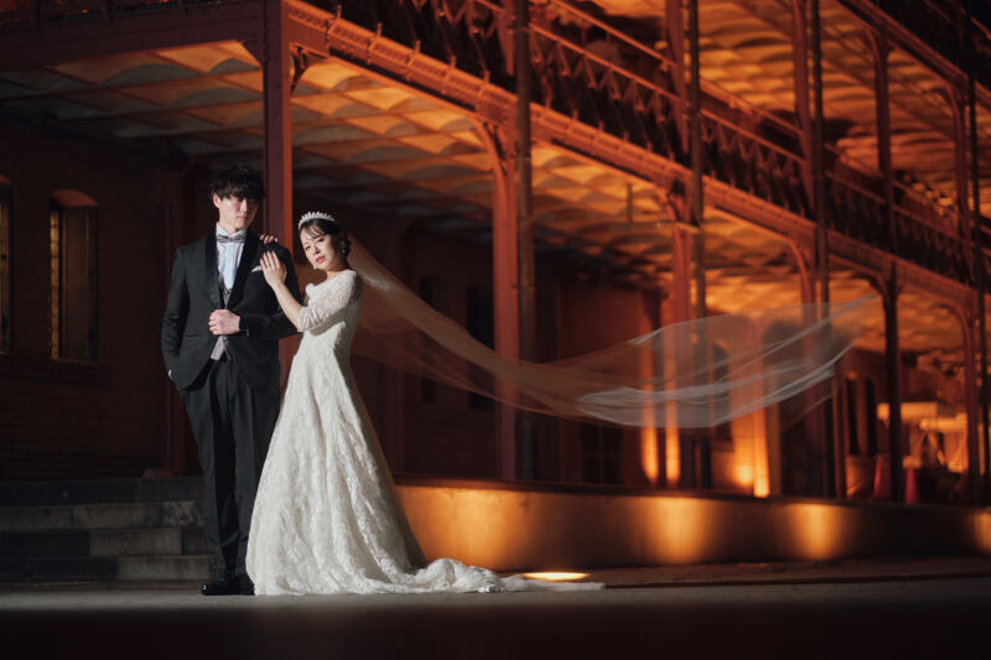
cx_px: 496
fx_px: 2312
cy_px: 330
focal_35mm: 84
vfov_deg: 16.3
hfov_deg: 24.2
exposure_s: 1/100
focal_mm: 56
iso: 640
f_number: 1.2
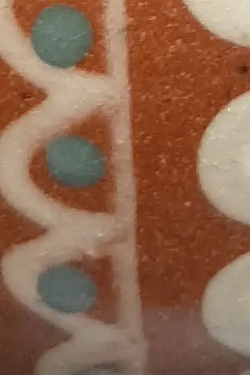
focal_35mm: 189
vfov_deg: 9.9
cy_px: -424
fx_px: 1967
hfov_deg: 7.2
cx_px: 258
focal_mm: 3.93
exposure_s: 1/50
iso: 125
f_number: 1.7
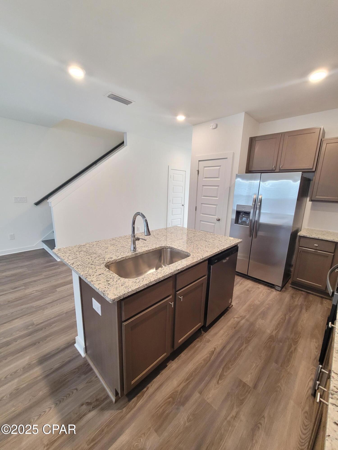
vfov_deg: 106.2
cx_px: 169
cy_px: 225
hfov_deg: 89.9
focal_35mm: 13
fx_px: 169
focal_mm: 2.2
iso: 320
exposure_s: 1/30
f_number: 2.2
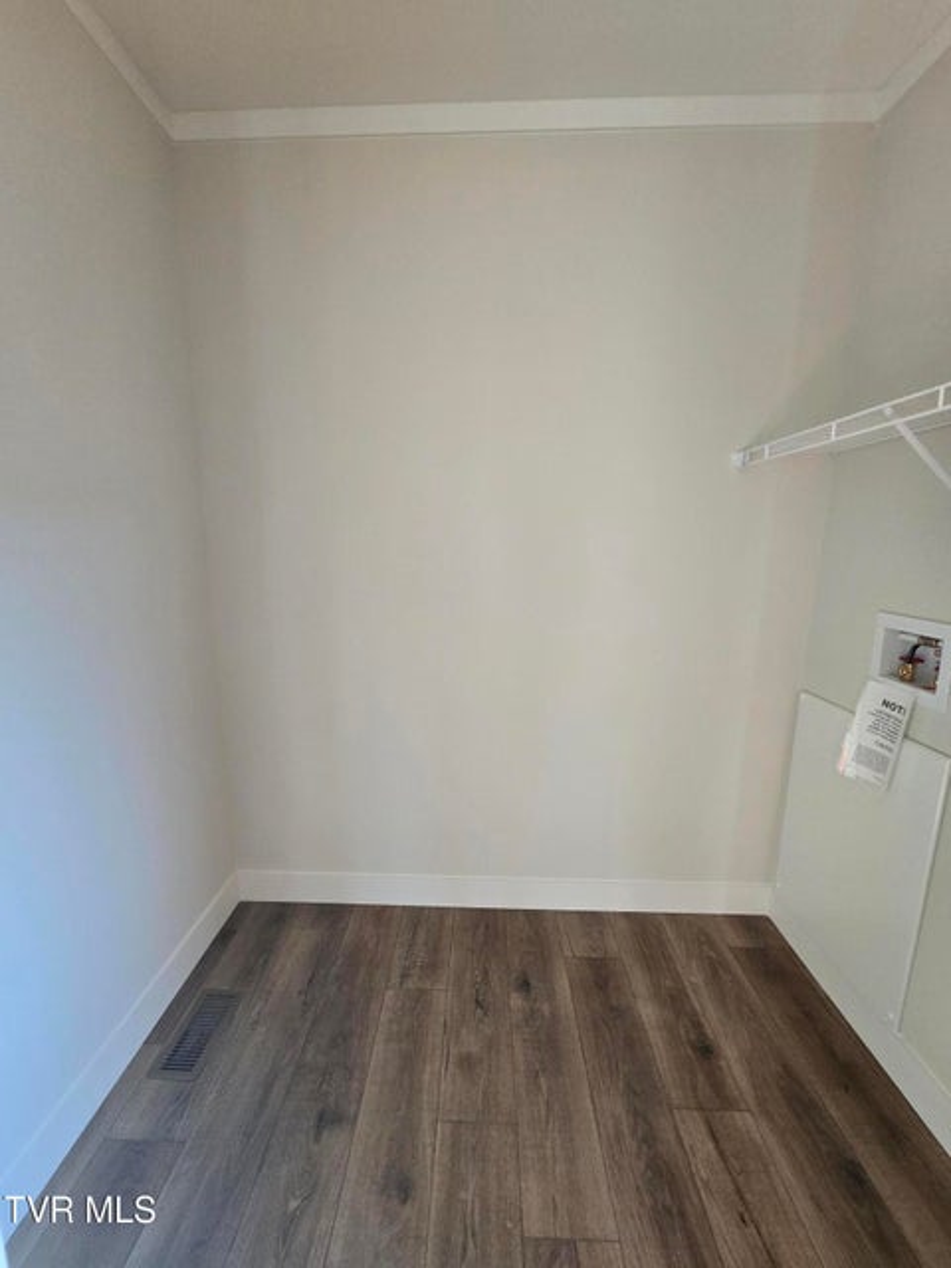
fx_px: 476
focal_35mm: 13
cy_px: 634
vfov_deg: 106.2
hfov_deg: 89.9
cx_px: 476
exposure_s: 1/60
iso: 160
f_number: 2.2
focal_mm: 2.2
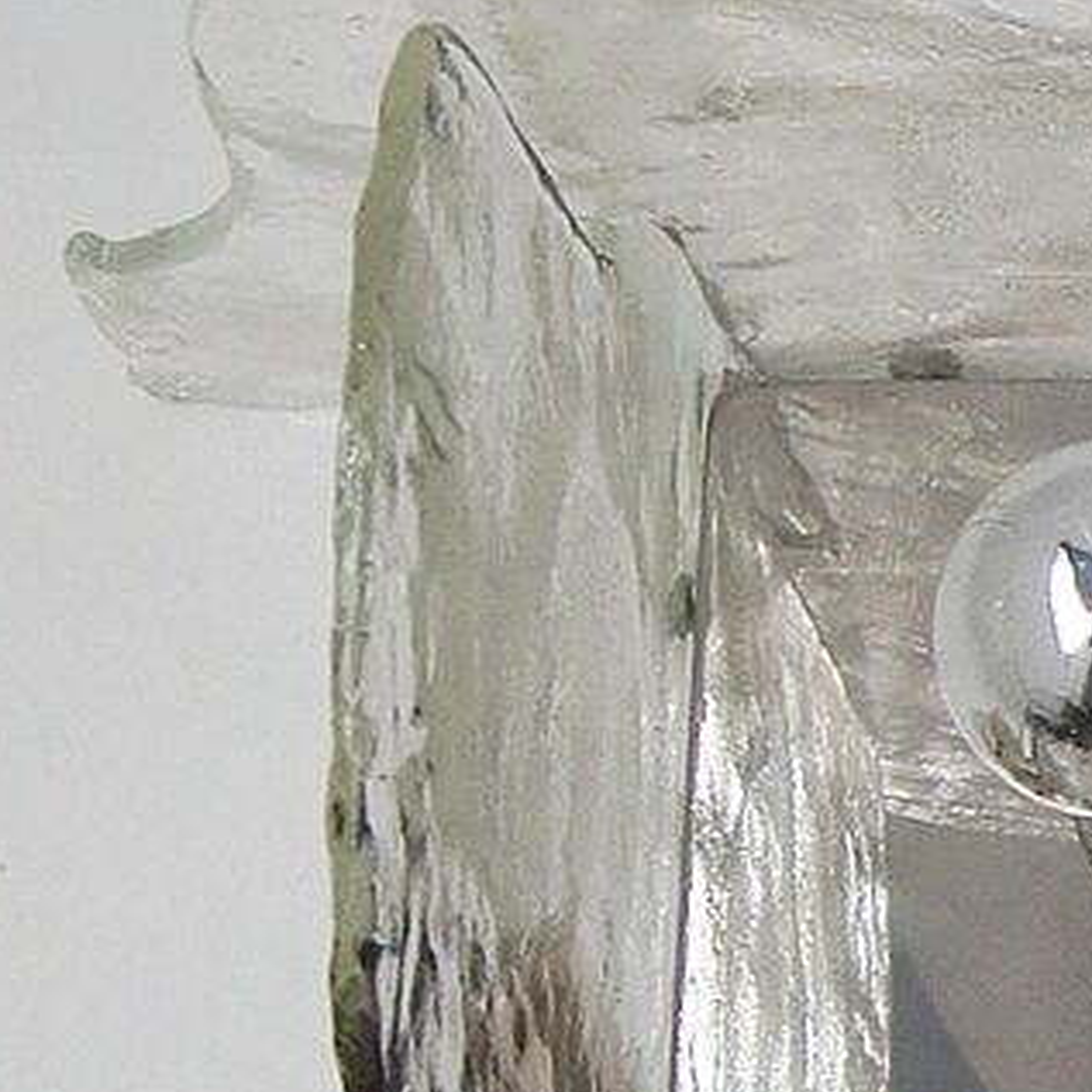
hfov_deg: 7.4
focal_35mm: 225
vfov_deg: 7.8
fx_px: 8030
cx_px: 2298
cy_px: 849
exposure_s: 1/50
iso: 400
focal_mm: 28
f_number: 5.6
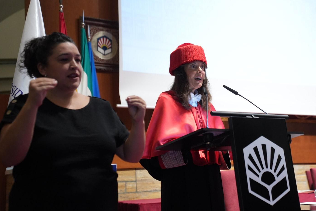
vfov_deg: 24.2
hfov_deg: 35.6
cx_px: 179
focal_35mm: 56
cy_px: 93
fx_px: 492
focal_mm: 48
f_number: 2.8
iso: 3200
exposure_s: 1/500
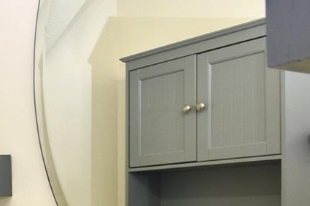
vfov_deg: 20.4
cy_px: 216
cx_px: -271
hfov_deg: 20.3
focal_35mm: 64
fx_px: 551
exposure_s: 1/40
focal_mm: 17
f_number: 8
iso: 200
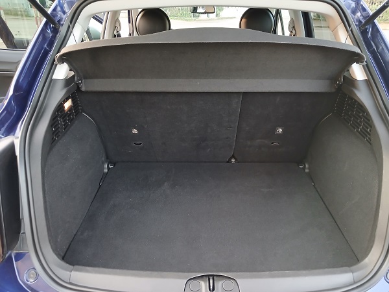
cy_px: 146
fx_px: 303
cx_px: 194
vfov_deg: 51.4
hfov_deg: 65.3
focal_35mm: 27
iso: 320
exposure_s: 1/25
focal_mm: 3.98
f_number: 1.8
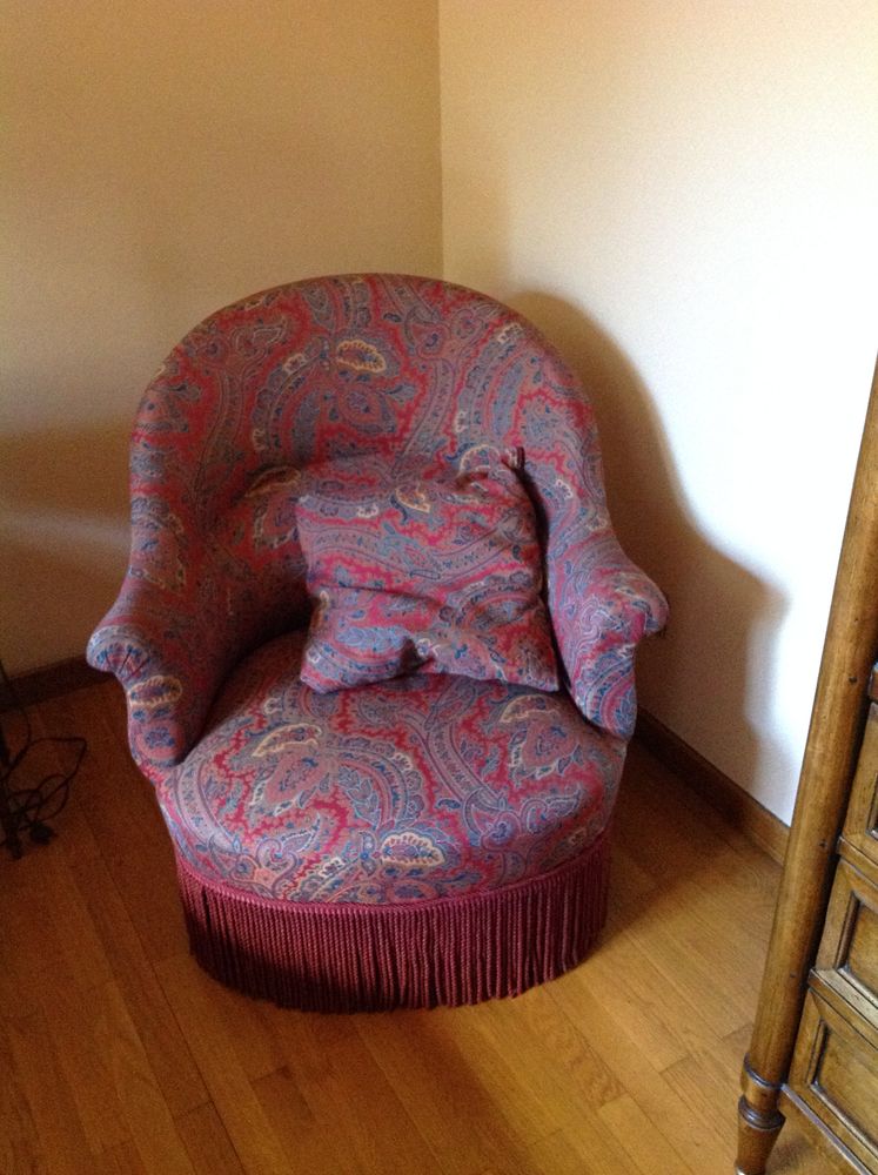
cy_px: 588
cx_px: 439
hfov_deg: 40.6
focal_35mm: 35
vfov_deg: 52.7
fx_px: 1187
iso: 500
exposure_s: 1/15
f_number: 2.4
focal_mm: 4.28
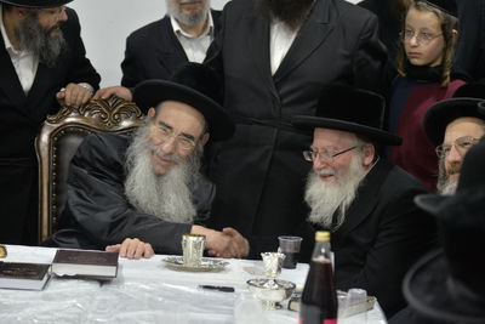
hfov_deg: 17.1
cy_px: 162
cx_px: 242
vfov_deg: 11.4
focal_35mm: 120
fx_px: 1617
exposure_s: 1/100
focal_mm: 120
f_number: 4
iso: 2000
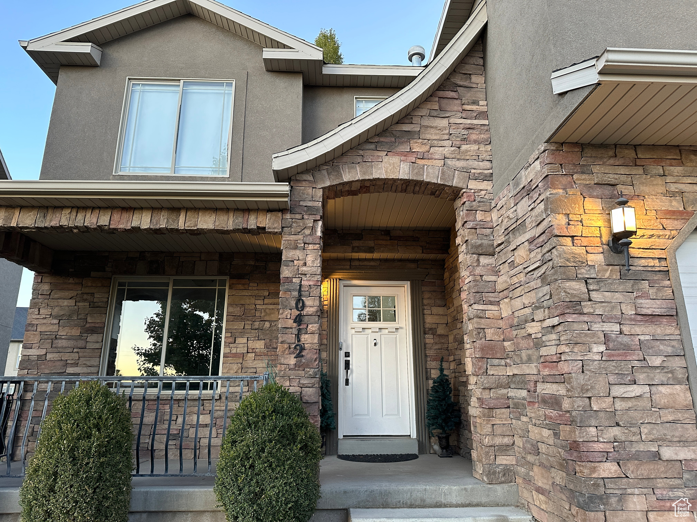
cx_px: 348
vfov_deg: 56.8
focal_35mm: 24
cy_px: 261
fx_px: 483
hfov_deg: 71.6
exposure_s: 1/104
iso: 250
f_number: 1.78
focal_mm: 6.86
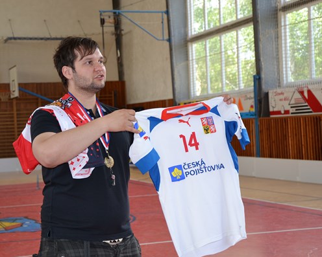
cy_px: 128
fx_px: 730
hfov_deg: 24.8
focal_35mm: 77
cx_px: 132
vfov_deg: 20.0
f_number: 4.8
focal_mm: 45
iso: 360
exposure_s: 1/100
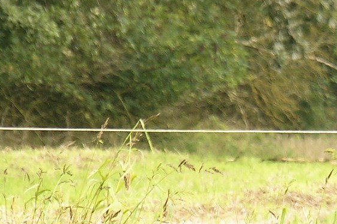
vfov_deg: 1.4
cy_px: 131
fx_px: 9388
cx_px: 370
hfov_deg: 2.1
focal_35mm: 1003
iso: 100
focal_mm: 300
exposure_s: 1/80
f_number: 5.6
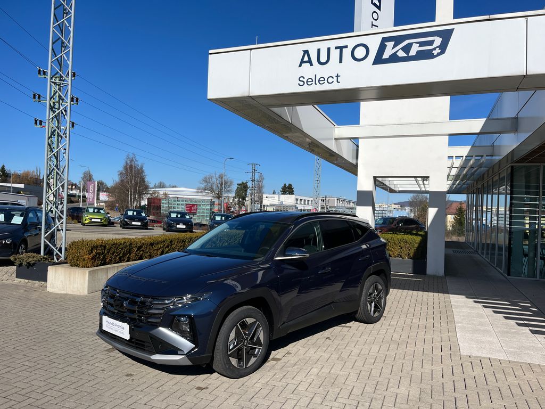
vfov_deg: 53.1
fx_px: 409
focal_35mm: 26
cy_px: 204
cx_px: 272
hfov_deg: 67.3
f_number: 1.6
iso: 50
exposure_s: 1/4484
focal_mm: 5.1
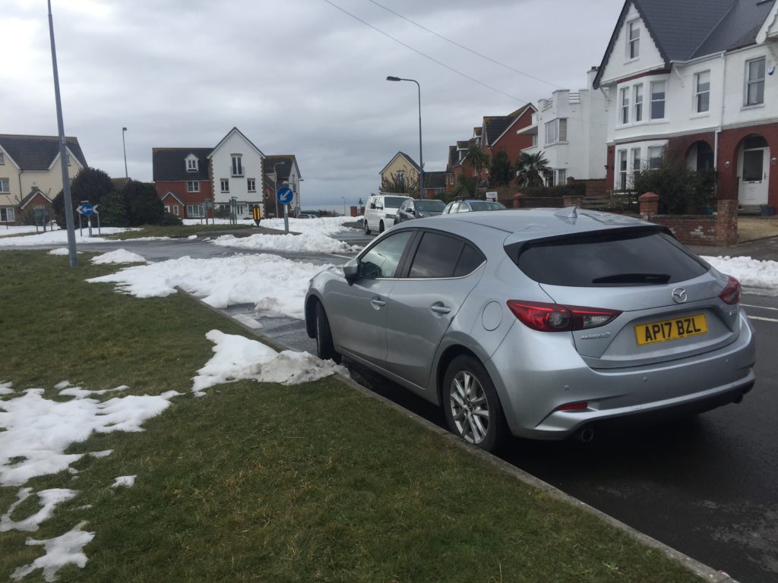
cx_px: 389
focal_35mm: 29
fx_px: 652
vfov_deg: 48.2
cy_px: 292
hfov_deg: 61.7
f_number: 2.2
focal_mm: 4.15
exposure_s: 1/879
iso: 32
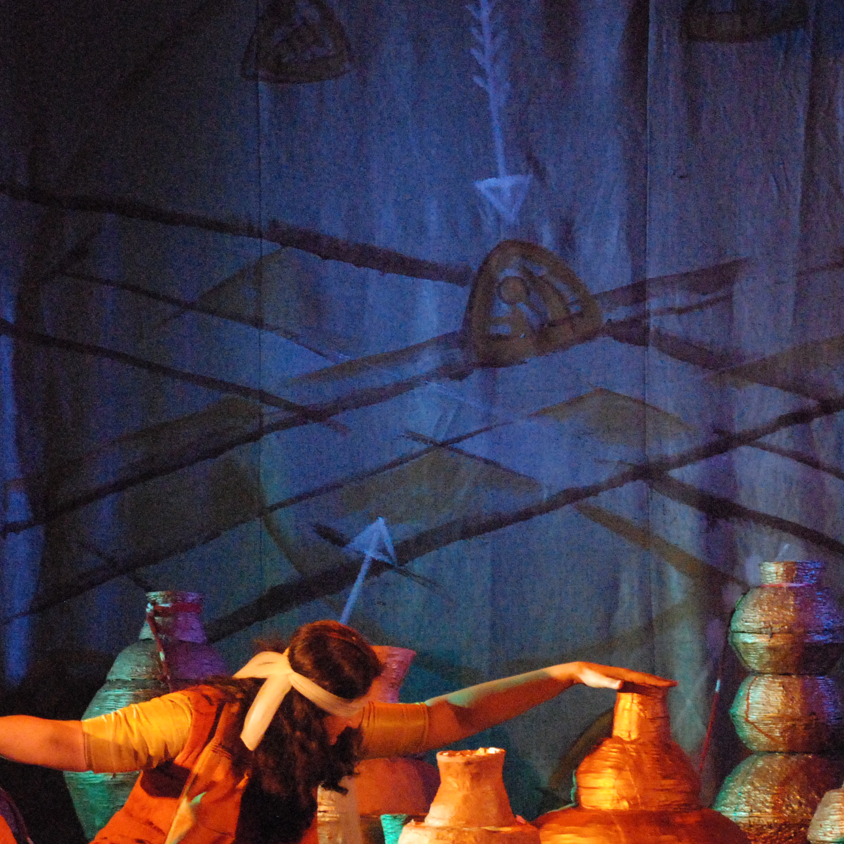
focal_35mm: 138
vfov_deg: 12.6
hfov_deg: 12.6
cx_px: 356
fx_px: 3807
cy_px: 520
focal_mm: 50
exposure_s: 1/50
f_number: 4.8
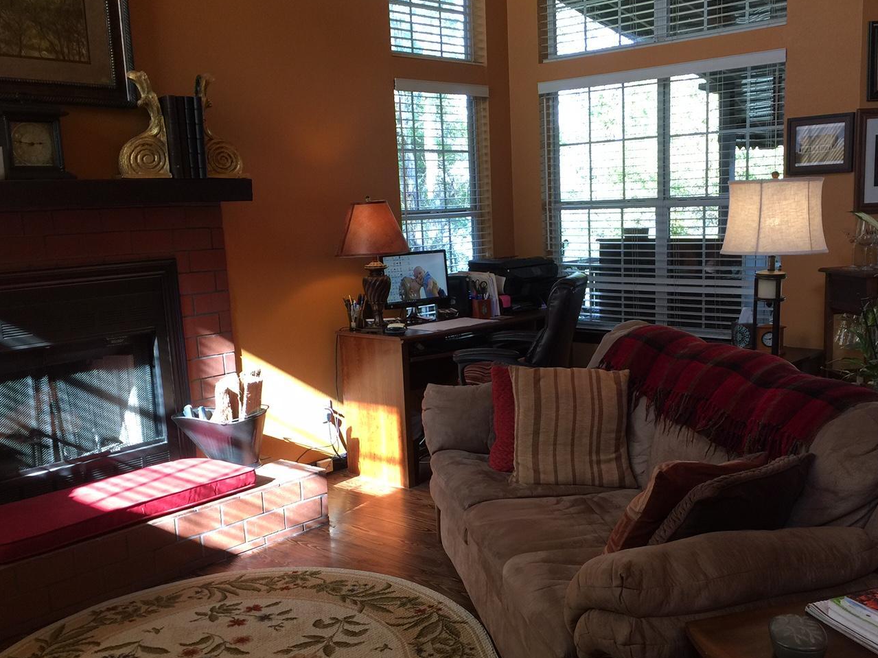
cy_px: 379
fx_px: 938
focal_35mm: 37
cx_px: 482
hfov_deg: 50.1
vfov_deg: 38.6
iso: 32
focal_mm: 4.15
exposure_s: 1/40
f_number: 2.2
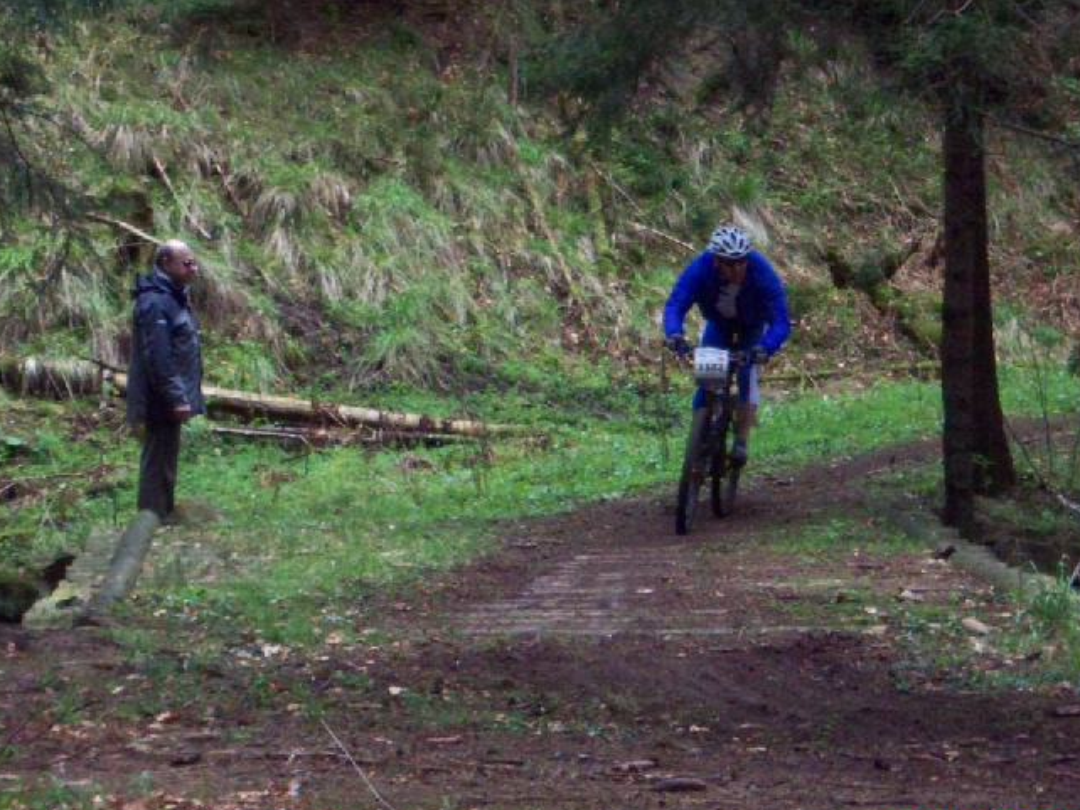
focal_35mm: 146
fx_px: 4556
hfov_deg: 13.5
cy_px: 367
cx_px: 585
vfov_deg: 10.2
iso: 400
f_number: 4.4
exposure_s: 1/125
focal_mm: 19.2
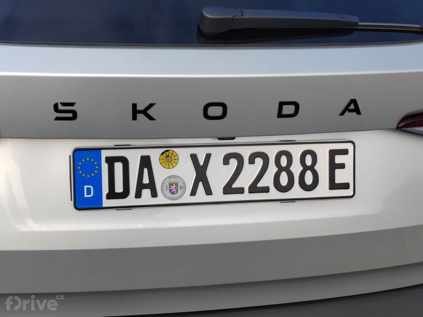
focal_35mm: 54
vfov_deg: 27.0
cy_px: 158
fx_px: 660
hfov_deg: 35.5
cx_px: 212
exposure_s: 1/640
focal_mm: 5.52
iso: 100
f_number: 1.9
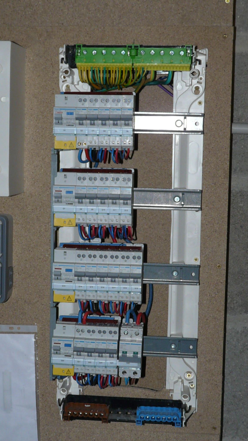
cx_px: 98
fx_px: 760
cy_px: 219
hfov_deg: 18.5
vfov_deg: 32.4
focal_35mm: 65
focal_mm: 6
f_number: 2.8
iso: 100
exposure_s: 1/40
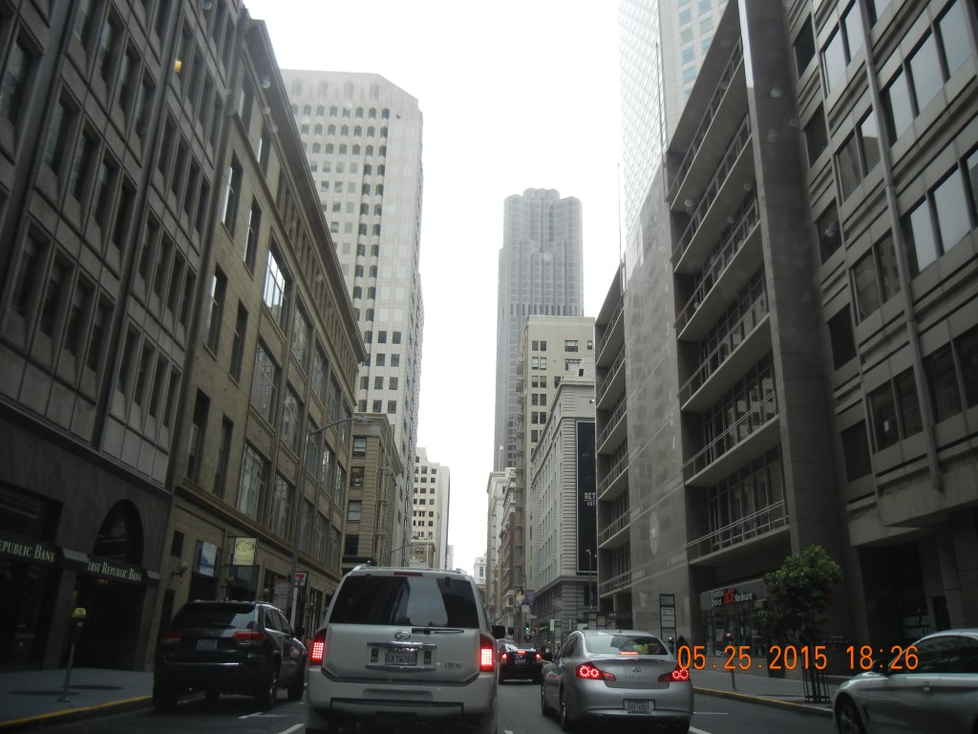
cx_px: 489
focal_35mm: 30
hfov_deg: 60.0
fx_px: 848
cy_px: 367
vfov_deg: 46.8
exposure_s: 1/307
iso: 160
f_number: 3.5
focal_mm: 5.4
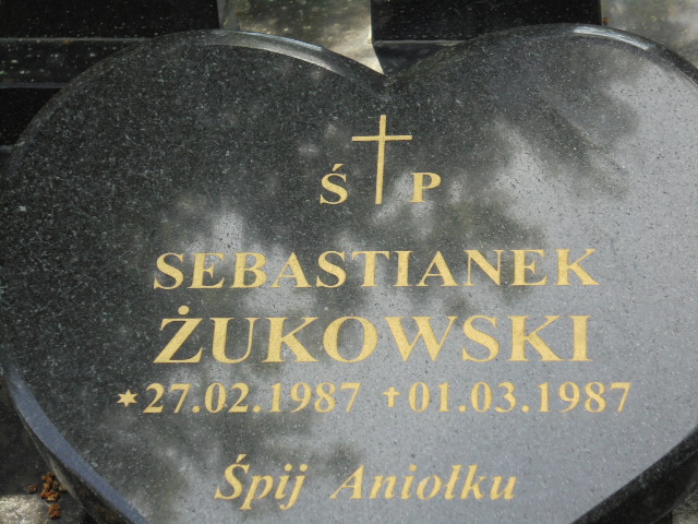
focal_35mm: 107
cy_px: 262
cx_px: 349
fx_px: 2158
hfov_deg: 18.4
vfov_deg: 13.8
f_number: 5.1
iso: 100
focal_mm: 19.2
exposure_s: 1/100
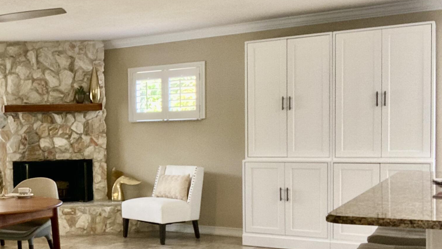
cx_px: 26
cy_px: 162
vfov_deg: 23.9
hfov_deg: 37.9
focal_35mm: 50
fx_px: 586
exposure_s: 1/60
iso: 100
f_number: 2.2
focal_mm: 2.71
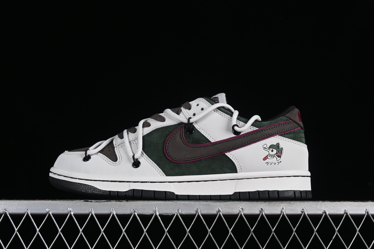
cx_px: 187
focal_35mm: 75
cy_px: 124
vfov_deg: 18.2
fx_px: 779
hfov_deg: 27.0
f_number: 8
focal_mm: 50
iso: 160
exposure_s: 1/80
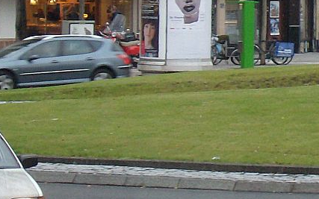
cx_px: 355
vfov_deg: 4.8
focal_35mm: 274
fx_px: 2382
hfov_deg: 7.6
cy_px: -81
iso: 200
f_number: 4.8
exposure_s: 1/50.9
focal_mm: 18
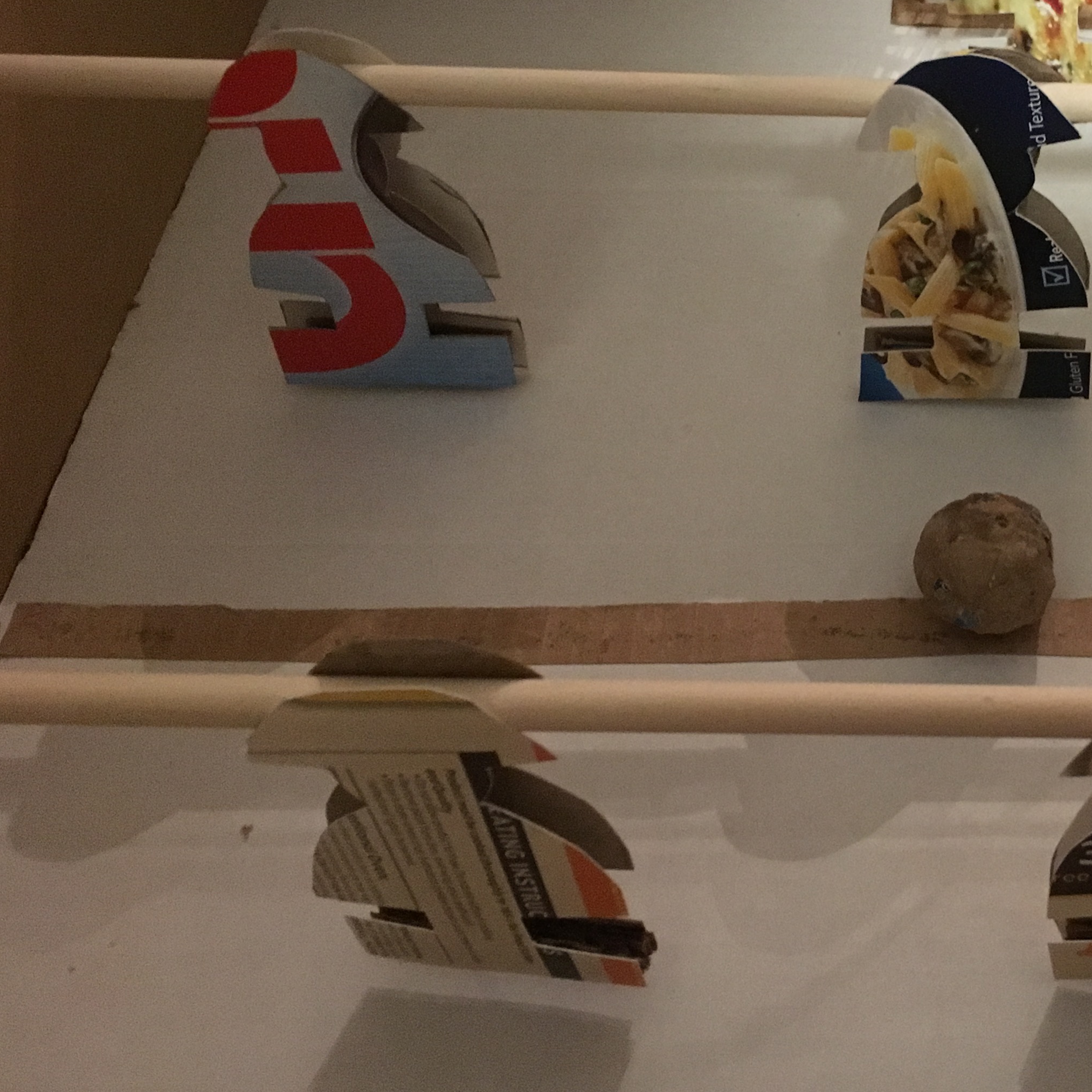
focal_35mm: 51
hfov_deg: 31.1
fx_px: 1820
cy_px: 424
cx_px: 1076
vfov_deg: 33.3
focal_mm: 4.15
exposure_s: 1/15
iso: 250
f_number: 2.2
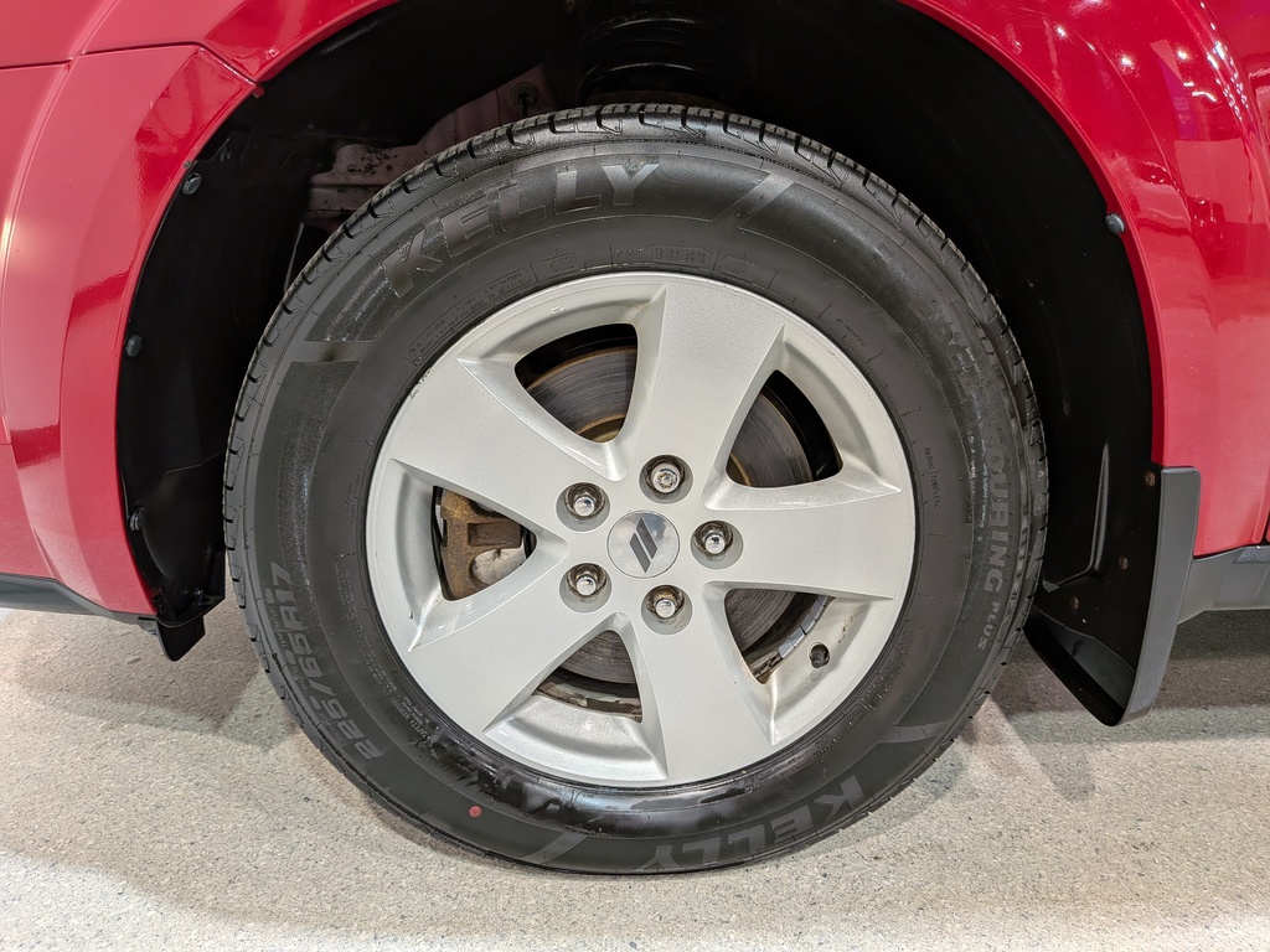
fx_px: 881
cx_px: 635
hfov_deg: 71.6
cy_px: 476
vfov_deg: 56.8
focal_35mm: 24
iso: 28
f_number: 1.7
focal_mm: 4.53
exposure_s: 1/164
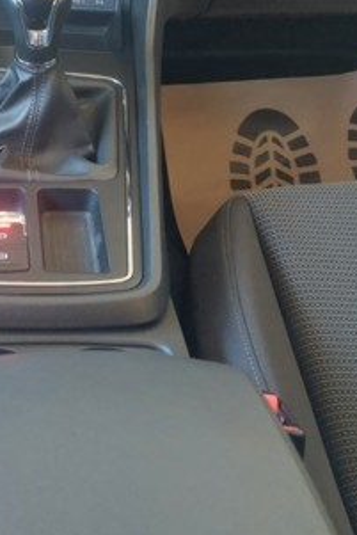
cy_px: 92
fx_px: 1025
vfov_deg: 28.5
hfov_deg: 19.3
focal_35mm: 69
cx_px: 12
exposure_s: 1/33
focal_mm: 5.23
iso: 500
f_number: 1.8
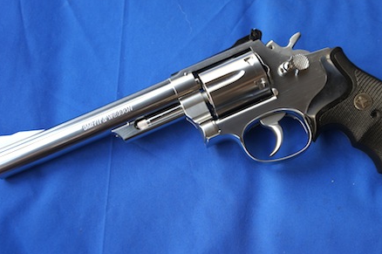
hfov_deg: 35.2
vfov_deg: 23.9
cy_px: 116
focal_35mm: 57
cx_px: 222
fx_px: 600
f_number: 5
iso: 200
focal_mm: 29
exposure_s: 1/60
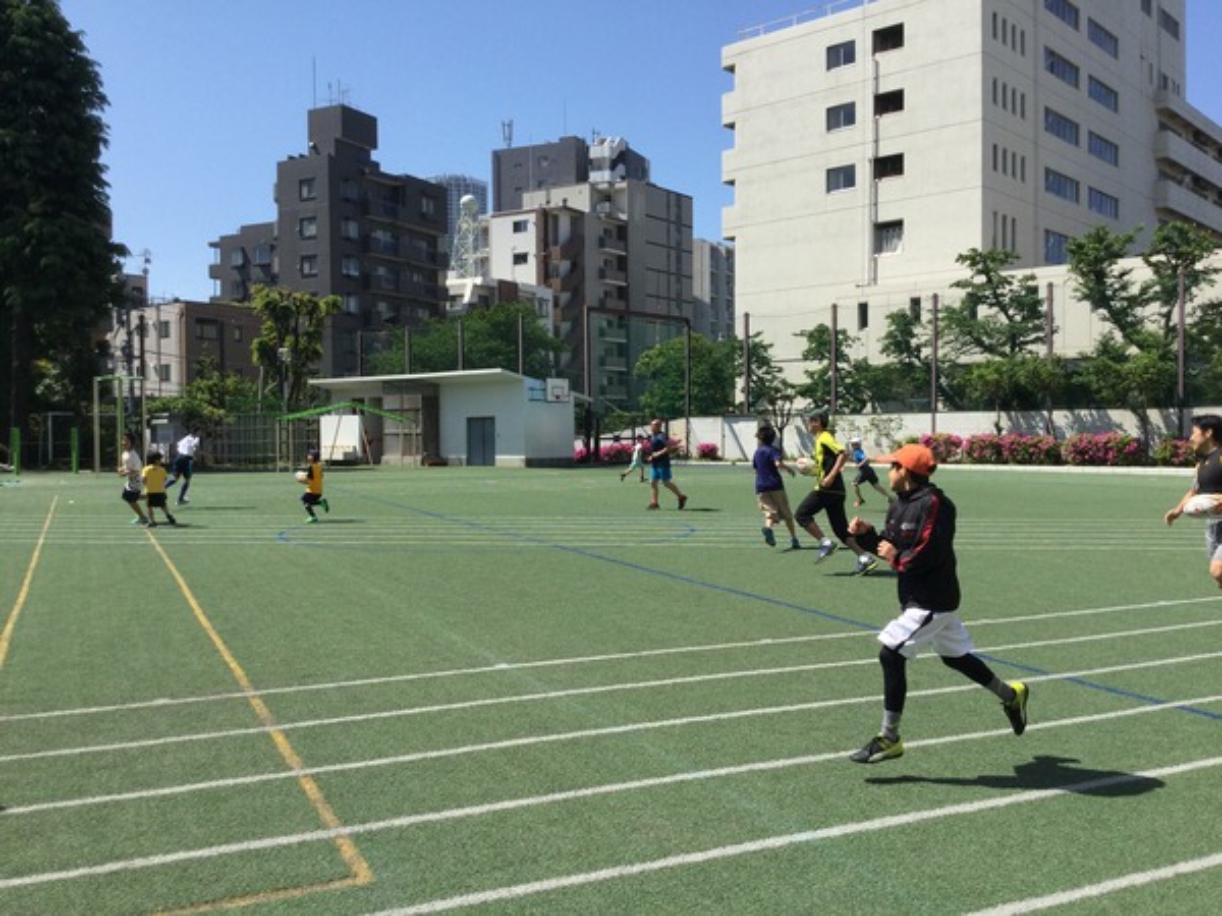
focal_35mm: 31
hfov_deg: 58.4
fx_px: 1094
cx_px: 611
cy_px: 458
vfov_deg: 45.4
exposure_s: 1/1597
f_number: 2.4
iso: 25
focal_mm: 3.3
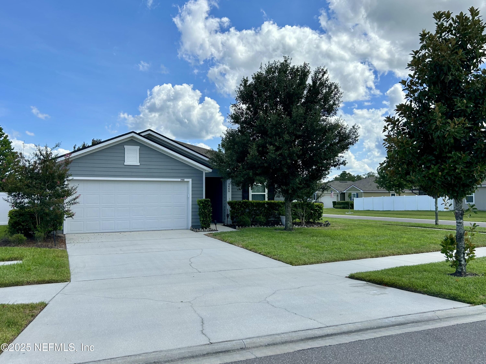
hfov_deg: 67.3
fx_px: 365
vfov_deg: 53.1
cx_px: 243
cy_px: 182
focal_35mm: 26
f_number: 1.5
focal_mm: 5.7
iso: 50
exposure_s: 1/4115
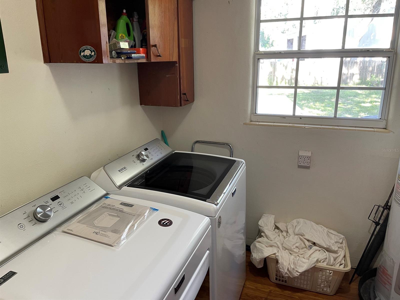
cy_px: 150
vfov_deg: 53.1
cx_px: 200
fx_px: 300
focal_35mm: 26
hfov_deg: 67.3
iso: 160
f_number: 1.6
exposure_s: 1/60
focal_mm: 5.1
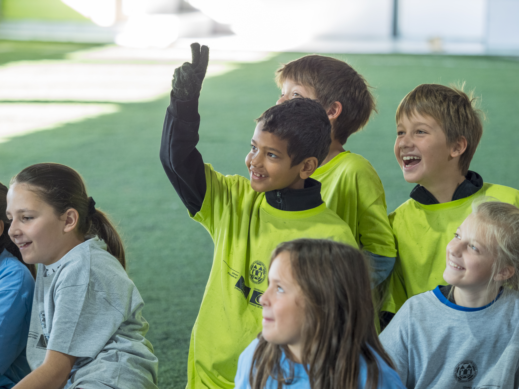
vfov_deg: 6.8
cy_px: 194
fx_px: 3300
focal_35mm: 220
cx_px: 260
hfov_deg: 9.0
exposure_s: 1/100
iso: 1000
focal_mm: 106
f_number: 2.8
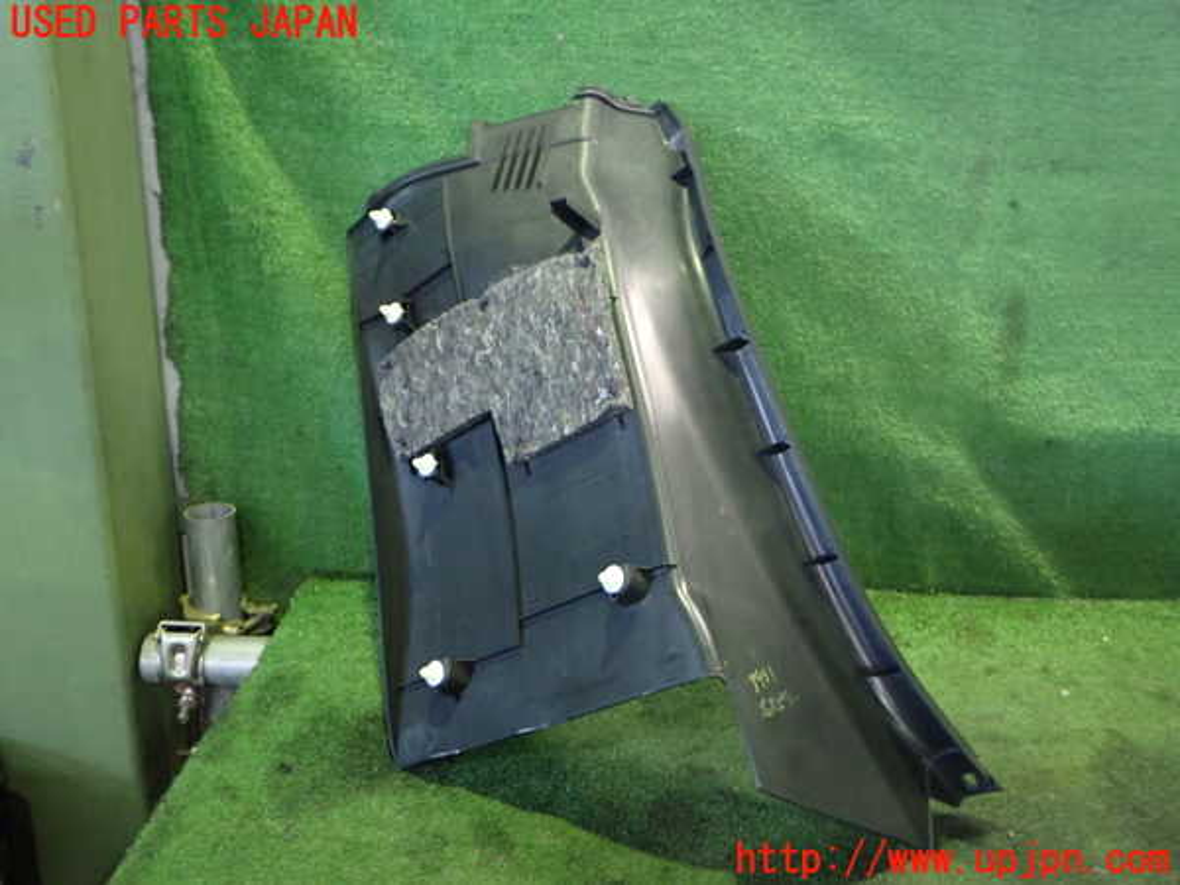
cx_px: 590
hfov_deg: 60.0
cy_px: 442
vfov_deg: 46.8
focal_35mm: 30
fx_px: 1023
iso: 1000
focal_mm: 5.4
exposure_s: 1/30
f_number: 2.3
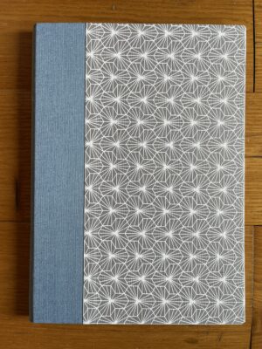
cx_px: 131
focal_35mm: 26
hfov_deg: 53.1
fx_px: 262
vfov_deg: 67.3
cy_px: 174
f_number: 1.6
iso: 80
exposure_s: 1/121
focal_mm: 5.1
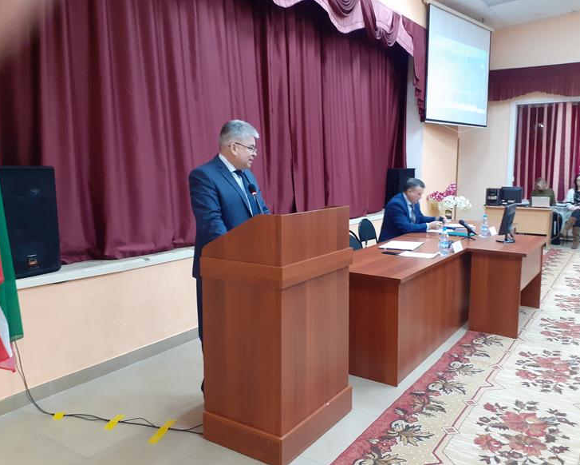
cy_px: 226
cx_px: 311
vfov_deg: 50.0
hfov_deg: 60.4
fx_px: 498
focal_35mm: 29
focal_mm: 3.6
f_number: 1.9
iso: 250
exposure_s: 1/25
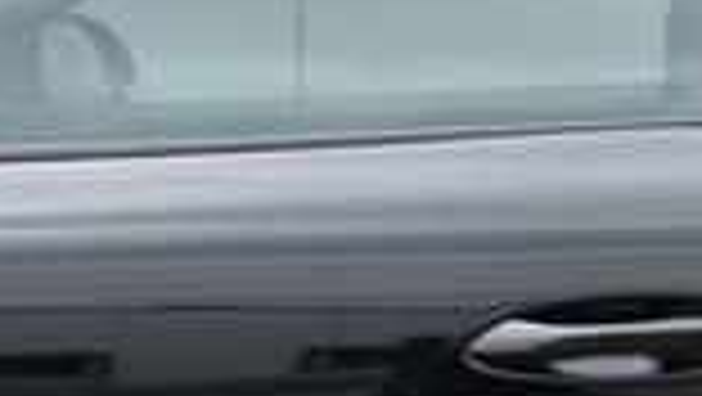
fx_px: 4601
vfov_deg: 4.9
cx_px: 310
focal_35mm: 247
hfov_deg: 8.7
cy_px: 423
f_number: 4.5
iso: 400
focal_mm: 24
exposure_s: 1/80
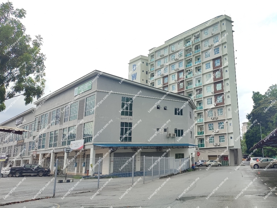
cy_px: 104
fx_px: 192
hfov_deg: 71.6
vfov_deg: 56.8
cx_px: 138
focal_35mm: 24
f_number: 1.89
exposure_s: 1/351
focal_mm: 5.89
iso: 50
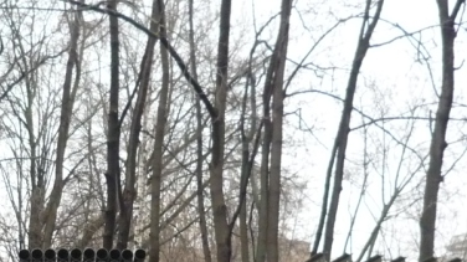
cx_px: 99
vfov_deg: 12.1
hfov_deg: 21.5
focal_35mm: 98
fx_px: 1213
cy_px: 318
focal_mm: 5.5
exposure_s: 1/100
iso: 400
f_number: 2.8
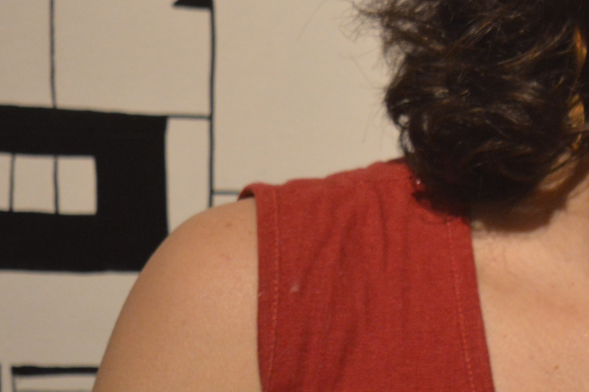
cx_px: 771
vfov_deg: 5.7
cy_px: -171
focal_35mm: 238
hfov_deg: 8.5
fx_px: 3898
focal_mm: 55
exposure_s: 1/60
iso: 1000
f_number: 5.6
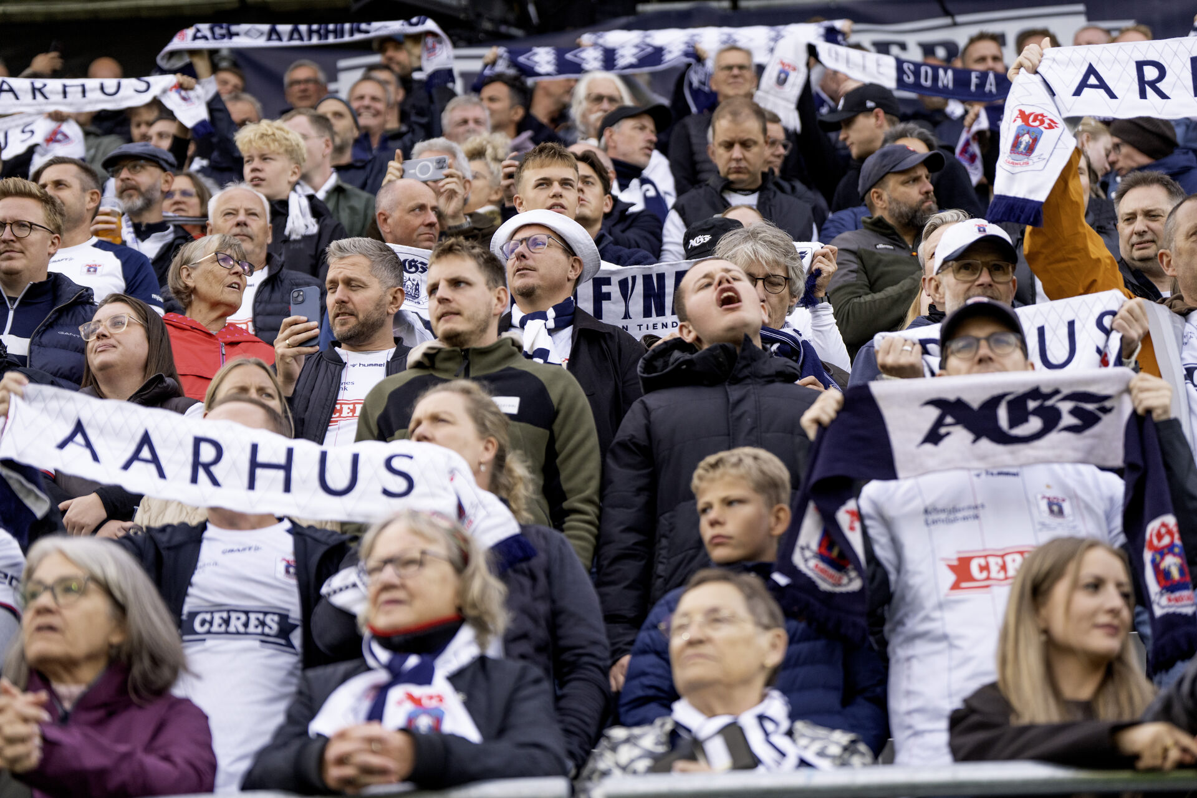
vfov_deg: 13.2
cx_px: 598
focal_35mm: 104
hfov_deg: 19.6
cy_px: 399
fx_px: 3458
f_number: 2.8
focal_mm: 104
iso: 1000
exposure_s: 1/2000
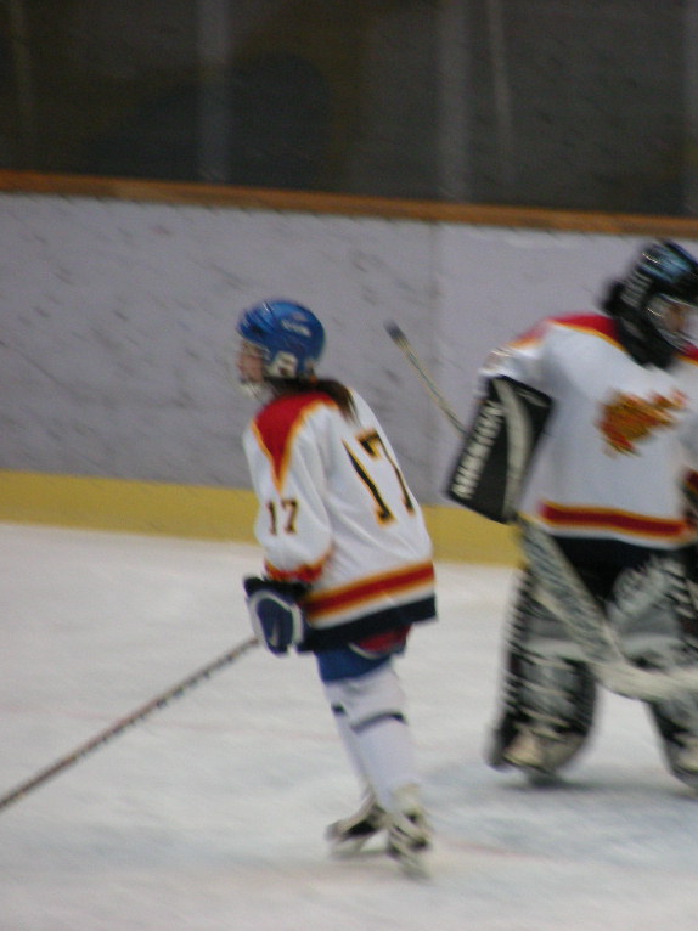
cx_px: 593
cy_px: 466
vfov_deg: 3.9
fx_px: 13665
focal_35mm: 508
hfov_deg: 2.9
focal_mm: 63.3
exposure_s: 1/46
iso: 200
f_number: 3.5
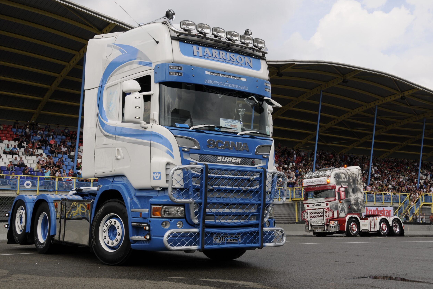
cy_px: 146
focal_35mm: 48
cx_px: 217
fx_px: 571
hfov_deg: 41.5
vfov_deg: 28.3
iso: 200
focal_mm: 31
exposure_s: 1/400
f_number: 10
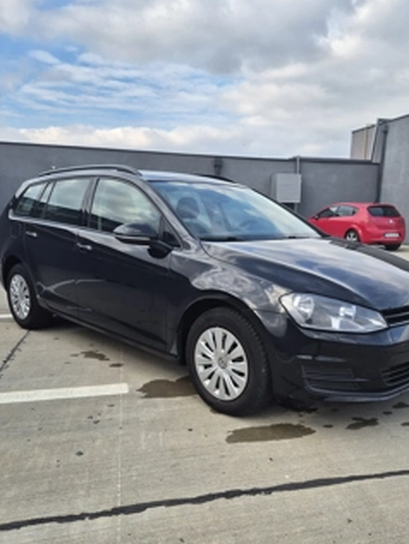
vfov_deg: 61.4
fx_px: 457
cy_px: 305
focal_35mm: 29
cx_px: 232
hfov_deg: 48.1
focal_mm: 5.4
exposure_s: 1/667
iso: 25
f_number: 1.8
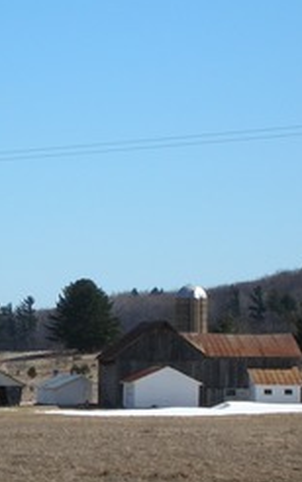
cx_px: 2
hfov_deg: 5.8
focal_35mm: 226
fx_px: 2973
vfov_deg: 9.3
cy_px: 292
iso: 50
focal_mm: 17.4
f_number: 4.9
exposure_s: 1/484
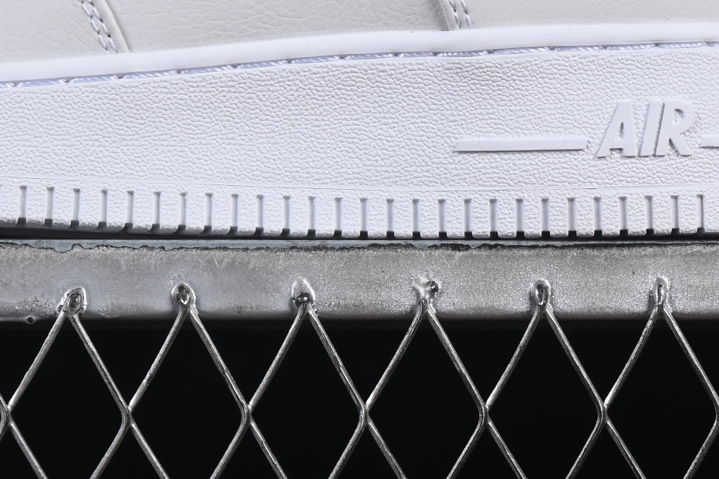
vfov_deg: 6.1
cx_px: 156
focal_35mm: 224
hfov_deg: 9.2
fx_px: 4473
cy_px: -204
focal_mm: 50
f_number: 8
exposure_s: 1/80
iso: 160
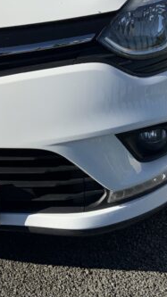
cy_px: 62
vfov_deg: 27.4
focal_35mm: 76
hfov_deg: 15.5
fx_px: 599
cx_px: -13
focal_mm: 3
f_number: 1.8
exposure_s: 1/3125
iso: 20
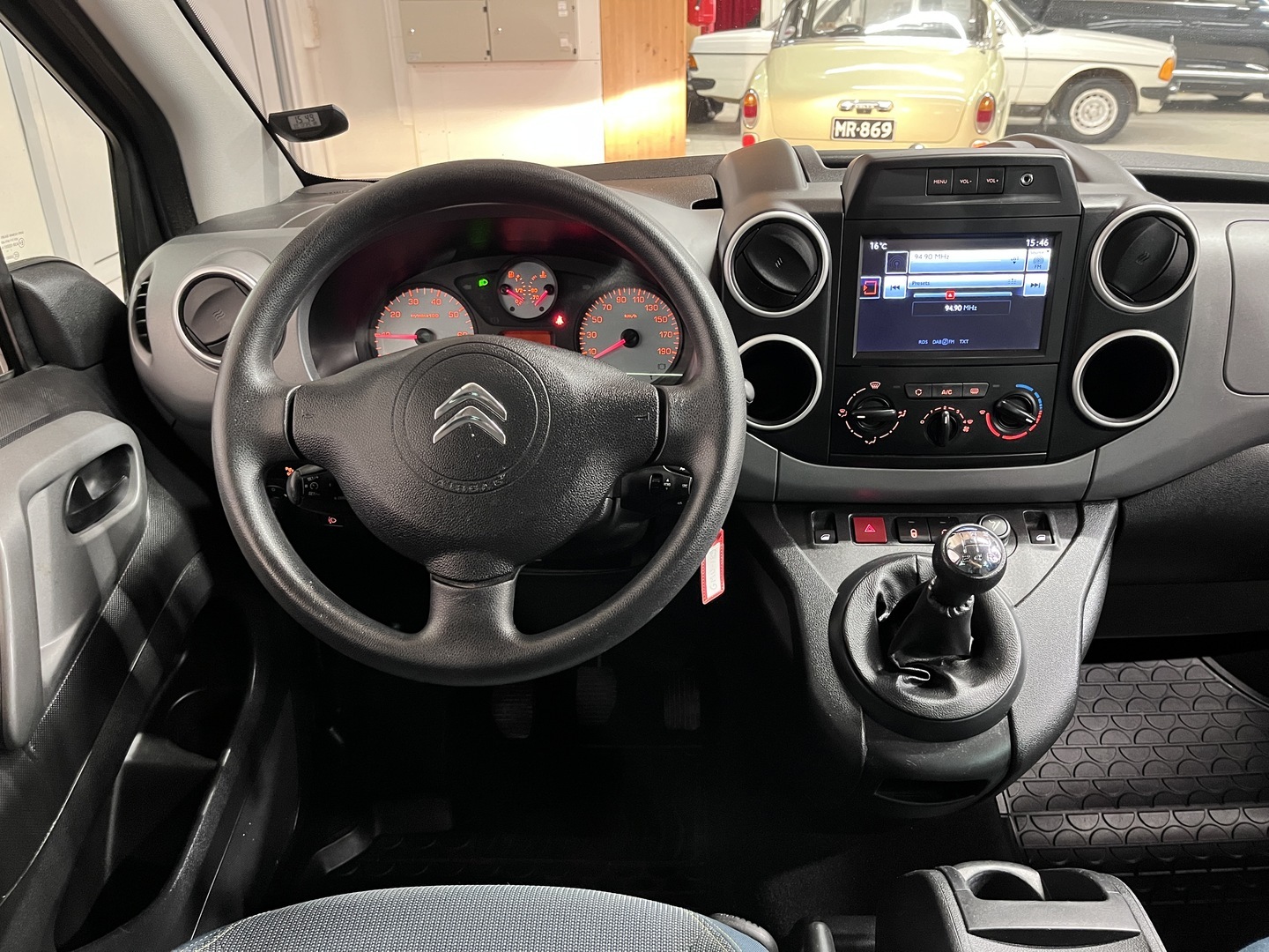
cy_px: 476
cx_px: 634
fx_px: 953
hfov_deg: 67.3
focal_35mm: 26
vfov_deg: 53.1
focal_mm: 5.1
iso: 640
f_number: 1.6
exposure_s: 1/34
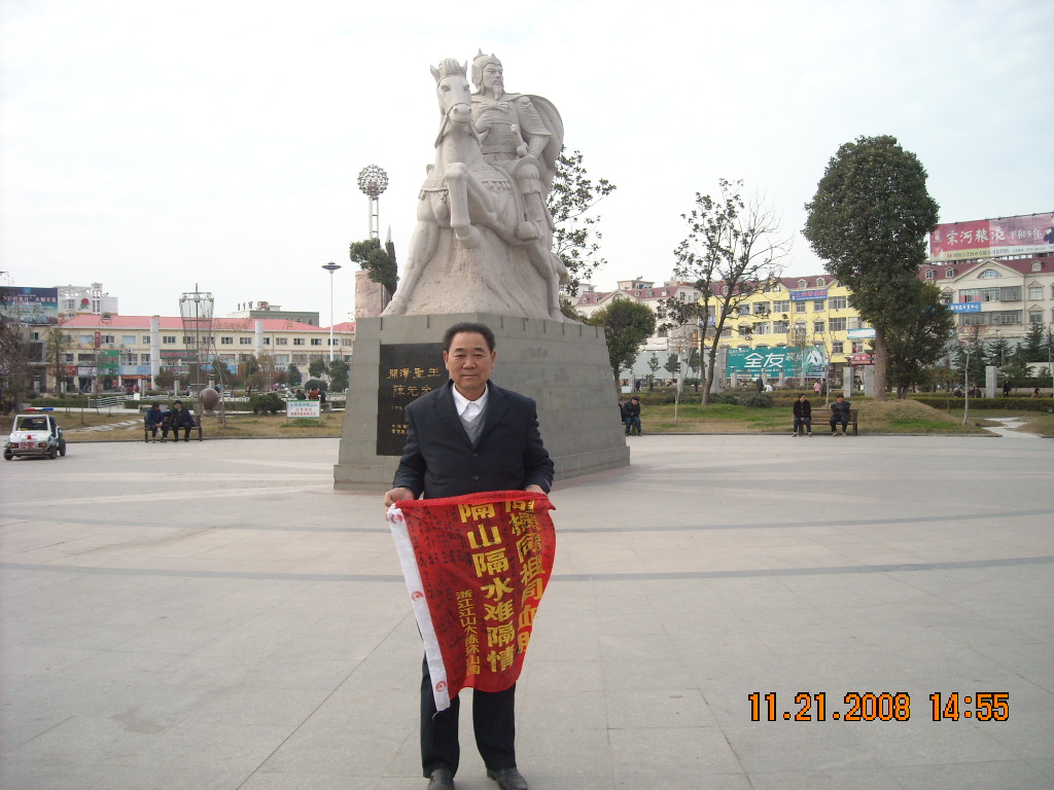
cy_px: 395
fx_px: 1066
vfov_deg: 40.7
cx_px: 527
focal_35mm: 35
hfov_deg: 52.6
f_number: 2.8
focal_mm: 5.7
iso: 64
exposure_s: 1/384
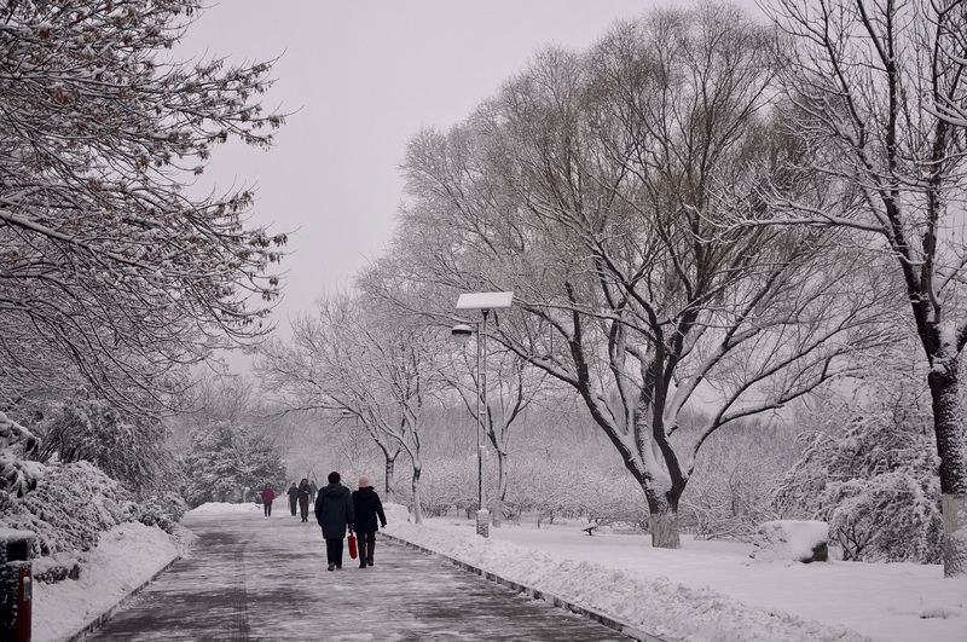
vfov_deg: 26.4
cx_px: 484
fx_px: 1368
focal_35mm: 51
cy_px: 321
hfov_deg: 38.9
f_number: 4.2
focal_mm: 34
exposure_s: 1/640
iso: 500
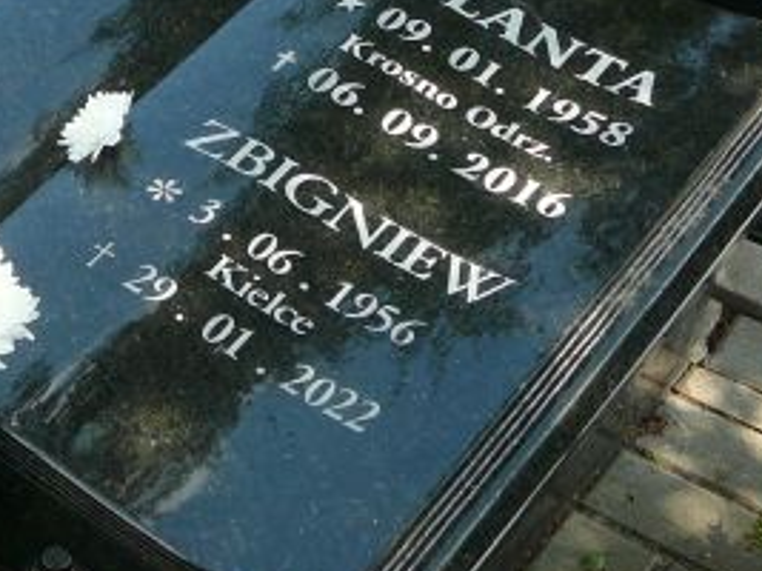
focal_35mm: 84
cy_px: 200
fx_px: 1848
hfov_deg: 23.0
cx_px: 163
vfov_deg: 17.5
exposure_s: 1/250
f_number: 2.8
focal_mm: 5.2
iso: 80
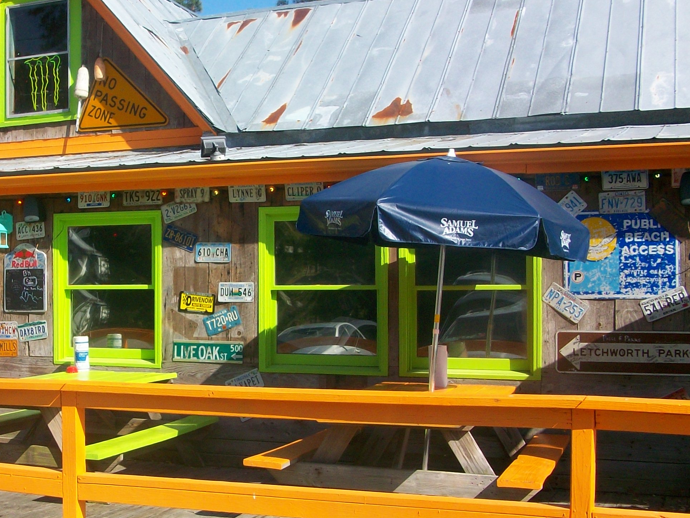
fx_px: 1077
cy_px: 250
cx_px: 161
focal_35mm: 54
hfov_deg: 34.7
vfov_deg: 27.0
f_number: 5.5
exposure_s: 1/343
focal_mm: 5.7
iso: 80
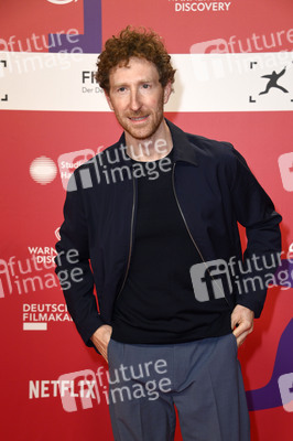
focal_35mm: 78
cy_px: 220
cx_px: 146
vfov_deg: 26.0
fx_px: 954
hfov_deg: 17.5
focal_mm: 78
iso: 640
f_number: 5.6
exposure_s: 1/250
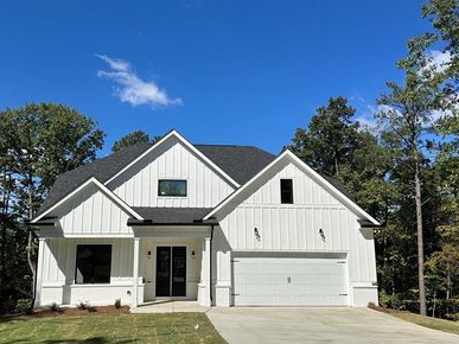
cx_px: 197
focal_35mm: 31
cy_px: 186
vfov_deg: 45.4
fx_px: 411
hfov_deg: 58.1
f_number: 1.78
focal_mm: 6.86
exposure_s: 1/8929
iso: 80
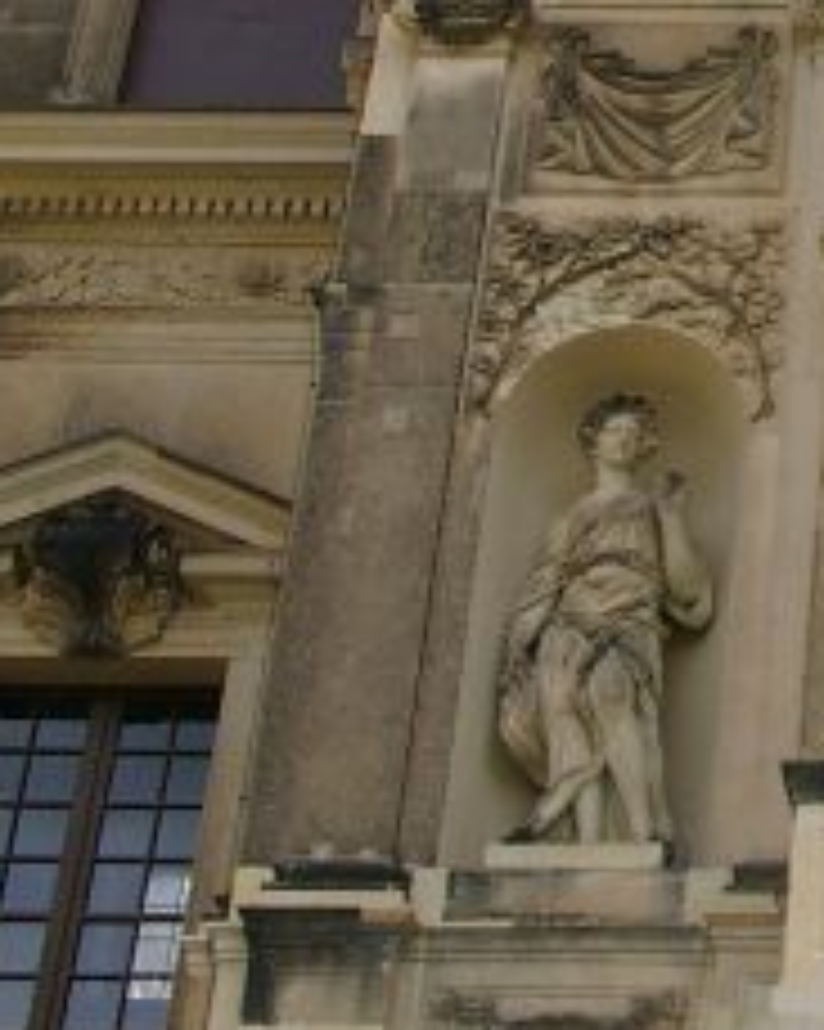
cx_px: 1463
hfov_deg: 12.2
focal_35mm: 116
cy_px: 45
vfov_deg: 16.3
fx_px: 3539
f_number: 4
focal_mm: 7.13
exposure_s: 1/454
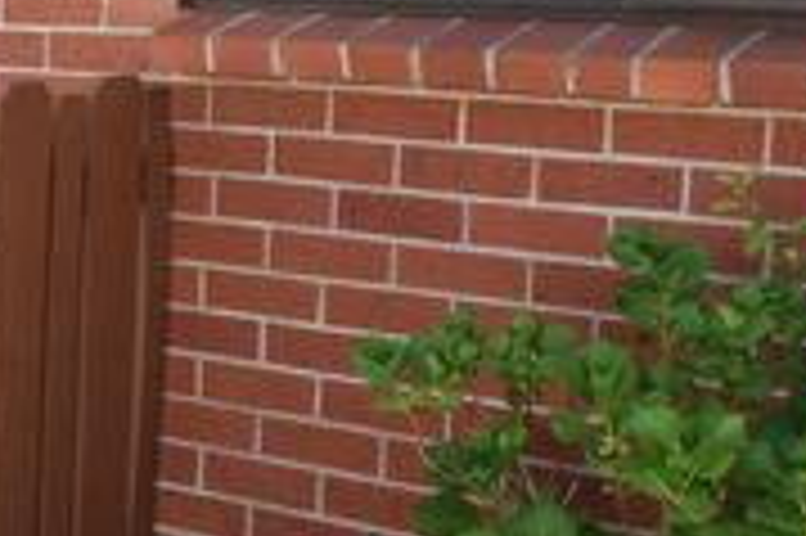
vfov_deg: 13.2
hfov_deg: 15.8
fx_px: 2304
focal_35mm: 103
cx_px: -783
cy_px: 180
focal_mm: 16
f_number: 8
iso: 280
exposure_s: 1/250
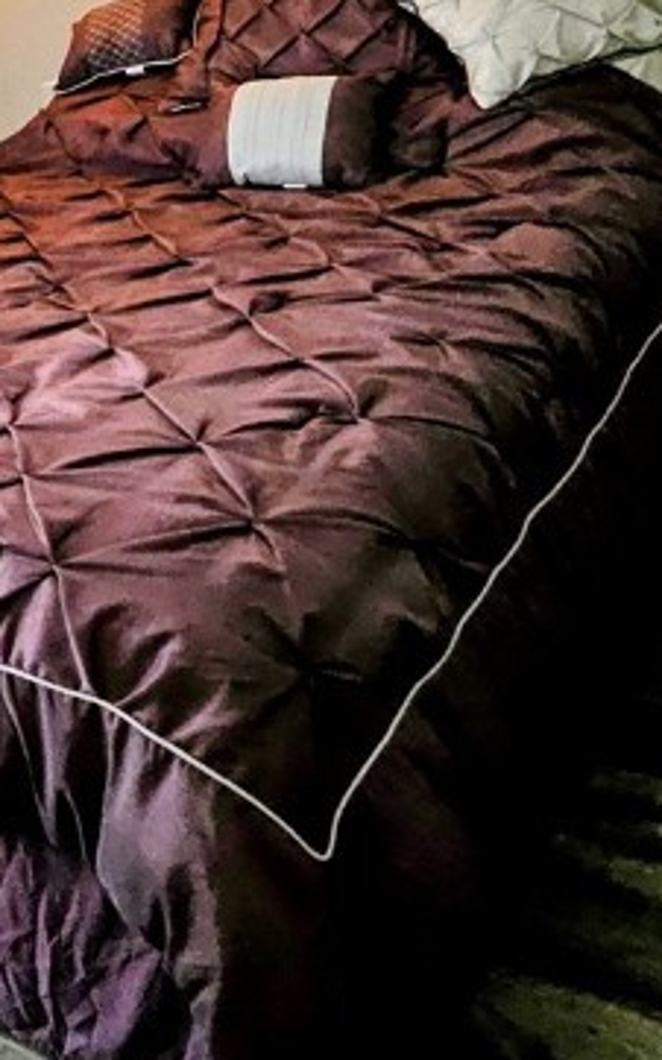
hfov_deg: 27.1
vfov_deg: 47.2
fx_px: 1127
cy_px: 184
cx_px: -217
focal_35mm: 39
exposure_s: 1/60
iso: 400
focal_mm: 1.7
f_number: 2.2
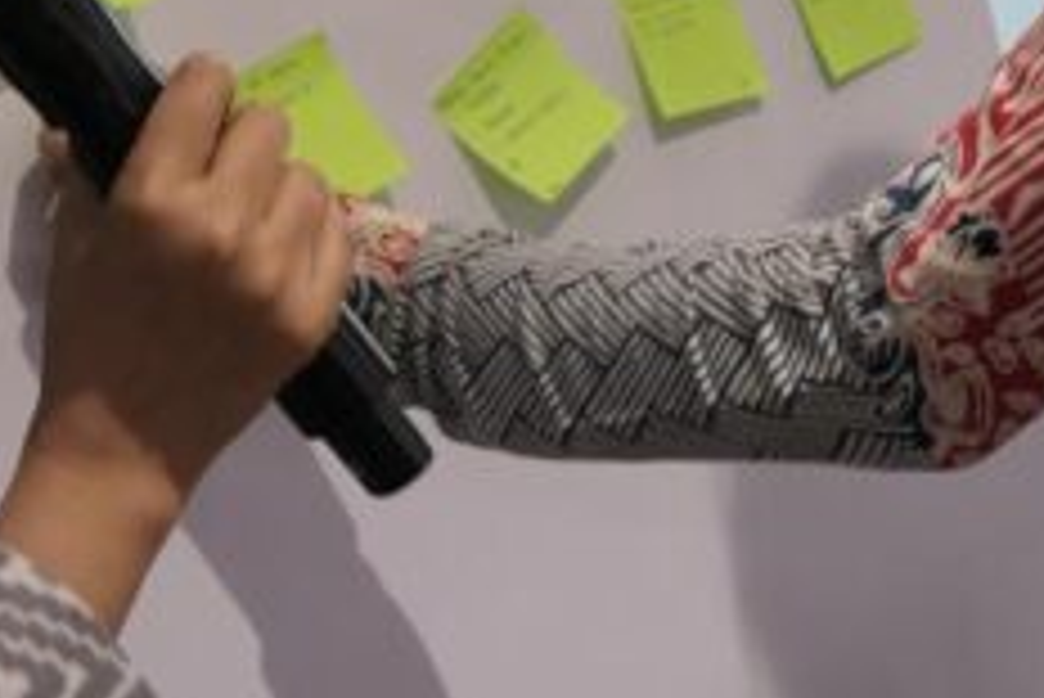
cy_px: -178
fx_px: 3076
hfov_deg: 19.3
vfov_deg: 12.6
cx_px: 454
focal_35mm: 106
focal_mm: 8.8
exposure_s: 1/80
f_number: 1.4
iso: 125
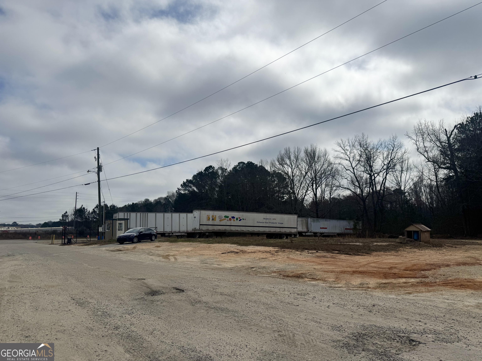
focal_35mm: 24
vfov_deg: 56.8
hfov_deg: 71.6
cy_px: 180
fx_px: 334
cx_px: 241
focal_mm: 6.76
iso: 50
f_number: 1.78
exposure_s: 1/15152
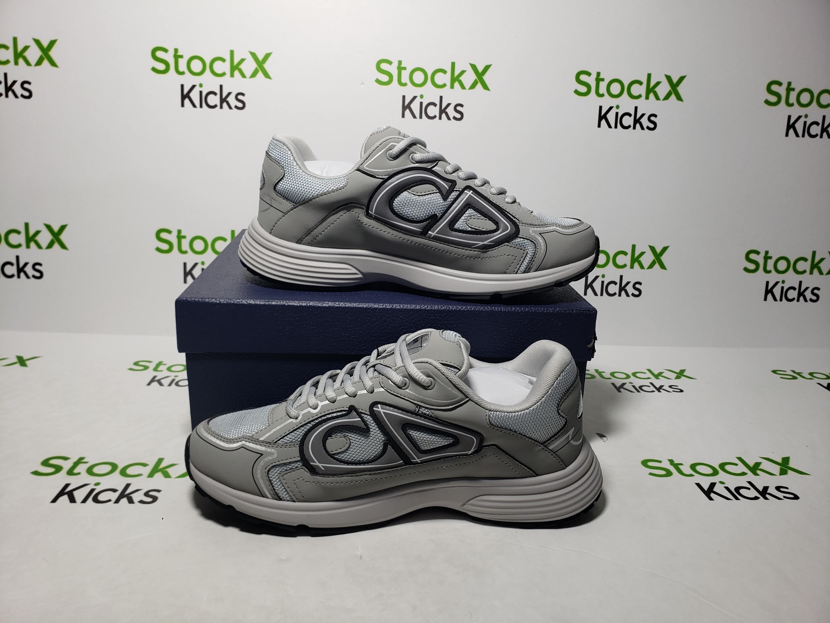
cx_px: 415
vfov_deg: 53.1
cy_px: 312
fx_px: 623
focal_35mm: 26
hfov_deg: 67.3
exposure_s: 1/236
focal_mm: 4.3
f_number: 2.4
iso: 50
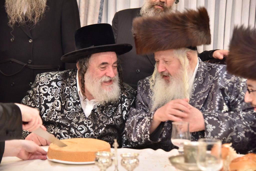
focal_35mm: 75
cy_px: 86
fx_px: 533
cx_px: 128
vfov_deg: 18.2
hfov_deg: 27.0
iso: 2000
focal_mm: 75
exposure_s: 1/100
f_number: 4
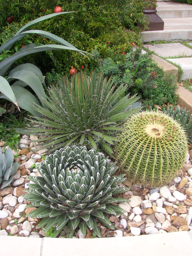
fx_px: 251
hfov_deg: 41.8
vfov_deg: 54.0
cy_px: 128
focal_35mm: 34
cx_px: 96
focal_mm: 5.7
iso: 50
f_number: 4.9
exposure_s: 1/62.7
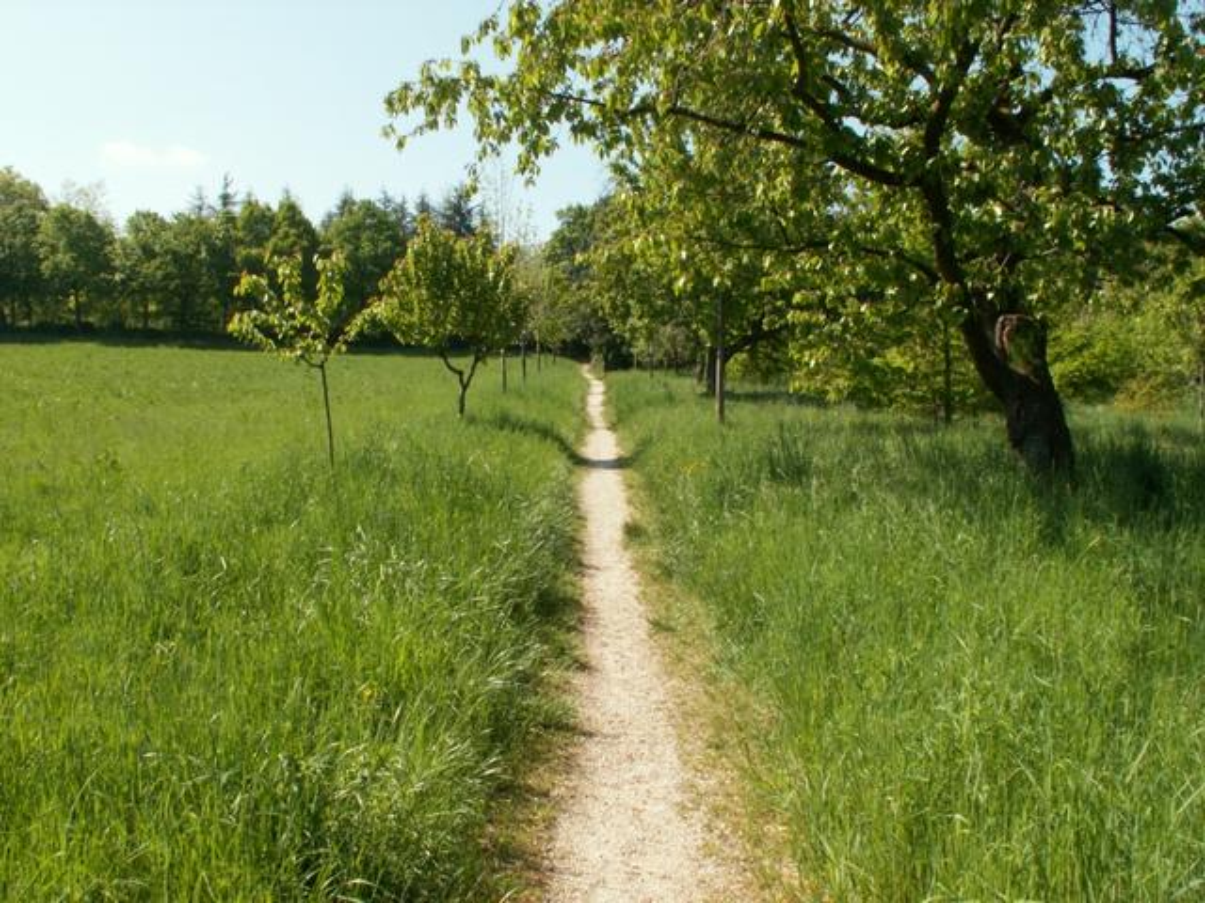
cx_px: 602
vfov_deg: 40.7
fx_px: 1218
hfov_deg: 52.6
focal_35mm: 35
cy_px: 452
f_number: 8
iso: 50
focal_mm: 5.86
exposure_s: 1/80
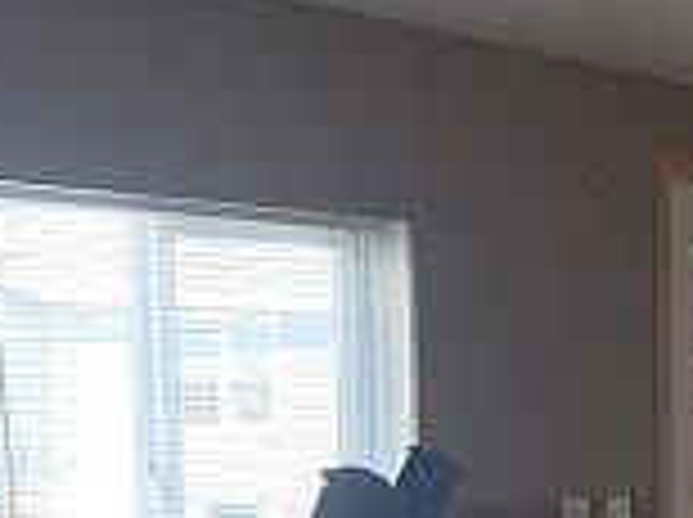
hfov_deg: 16.3
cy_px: 635
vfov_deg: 12.7
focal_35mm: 113
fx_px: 2259
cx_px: 958
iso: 32
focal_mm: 4.15
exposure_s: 1/40
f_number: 2.2
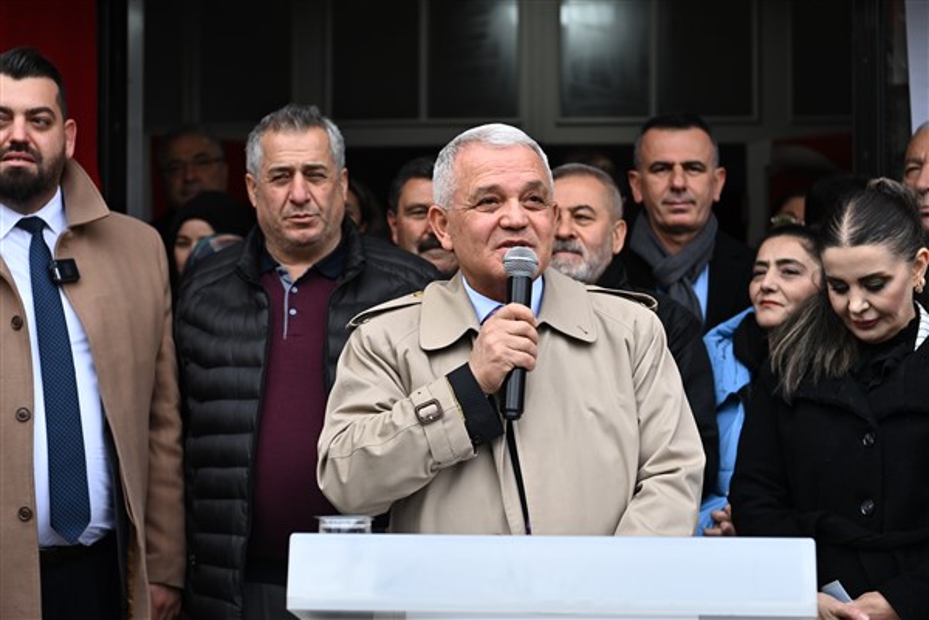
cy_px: 310
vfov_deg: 19.5
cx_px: 464
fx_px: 1806
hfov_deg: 28.8
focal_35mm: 70
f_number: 4
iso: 800
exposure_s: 1/1250
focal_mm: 70
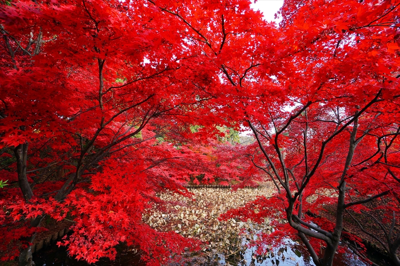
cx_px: 200
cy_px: 133
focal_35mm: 15
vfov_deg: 77.2
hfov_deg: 100.4
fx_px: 167
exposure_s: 1/200
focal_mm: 10
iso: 400
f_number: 6.3
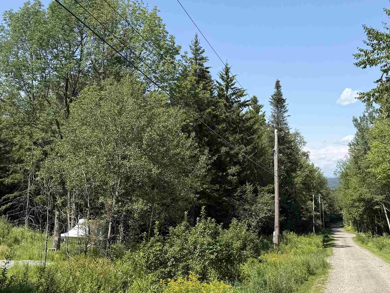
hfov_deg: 40.2
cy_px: 78
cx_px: 243
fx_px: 530
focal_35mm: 47
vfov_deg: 30.4
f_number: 1.78
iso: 80
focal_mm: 6.76
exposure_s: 1/3584
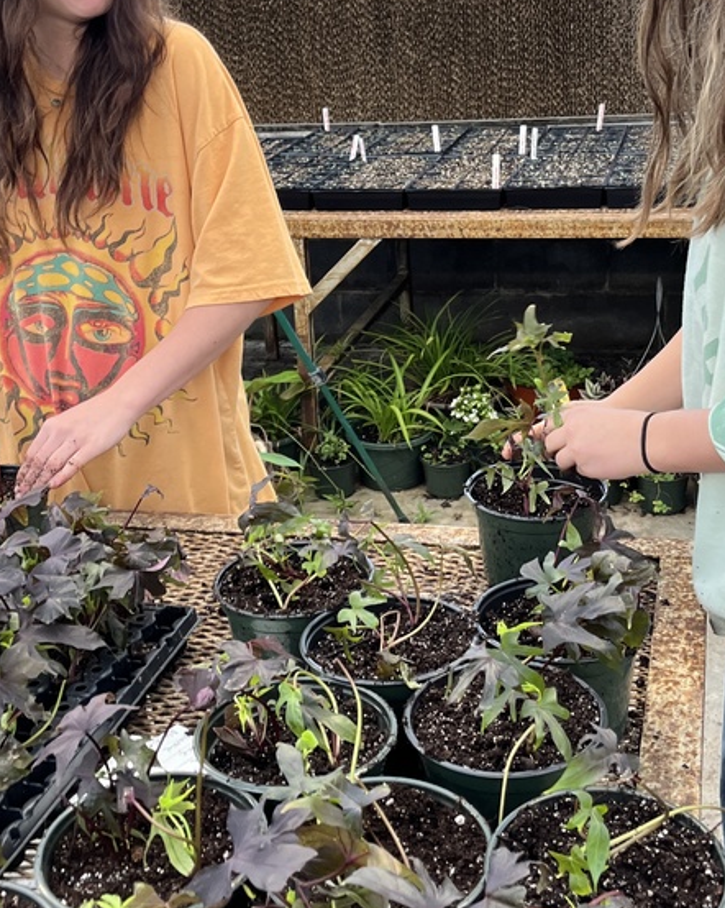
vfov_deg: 39.4
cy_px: 369
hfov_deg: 32.1
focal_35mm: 47
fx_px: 1261
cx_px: 390
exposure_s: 1/60
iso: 80
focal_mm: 5.1
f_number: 1.6
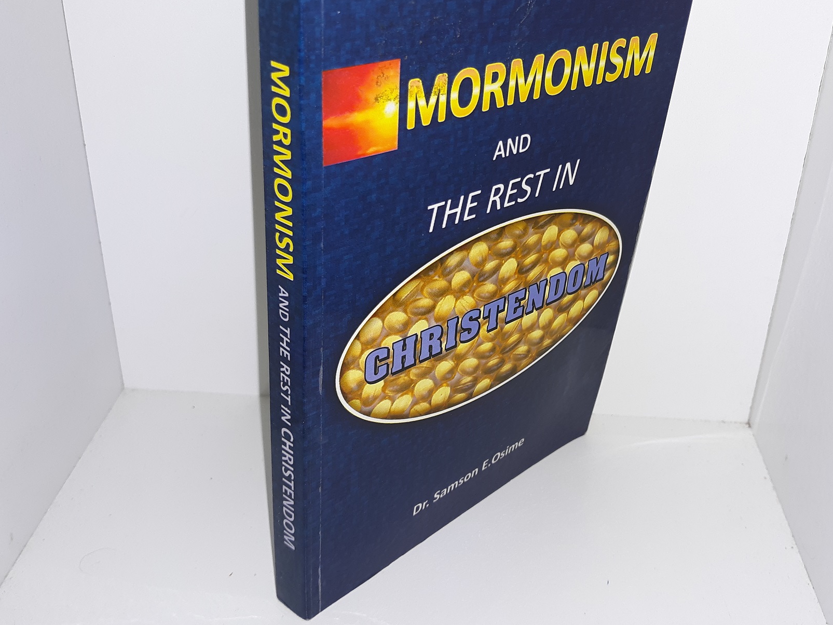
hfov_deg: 51.3
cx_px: 457
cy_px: 259
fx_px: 866
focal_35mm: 36
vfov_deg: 39.5
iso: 40
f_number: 1.7
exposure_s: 1/129
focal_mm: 3.7
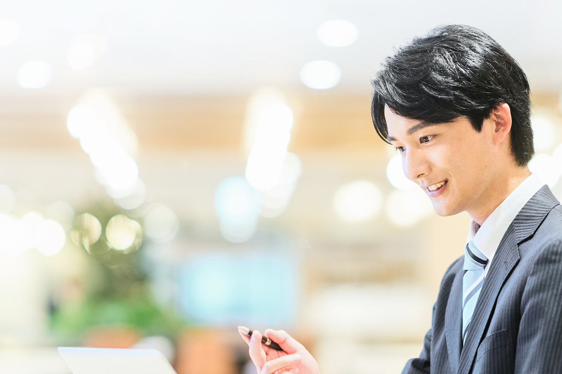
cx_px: 335
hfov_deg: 15.9
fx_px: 2013
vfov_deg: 10.6
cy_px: 264
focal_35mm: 129
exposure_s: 1/320
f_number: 1.4
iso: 800
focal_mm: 85
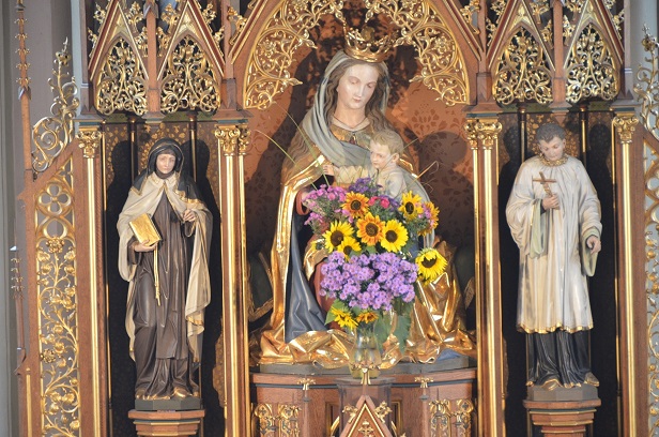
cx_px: 330
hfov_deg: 9.2
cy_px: 218
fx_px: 4110
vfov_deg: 6.1
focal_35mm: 225
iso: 1600
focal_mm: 150
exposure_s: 1/20
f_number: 5.6
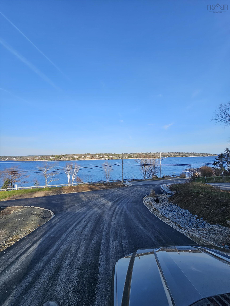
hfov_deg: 89.9
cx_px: 115
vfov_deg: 106.2
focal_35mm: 13
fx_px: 115
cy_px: 153
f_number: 2.2
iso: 50
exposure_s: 1/1930
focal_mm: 2.2
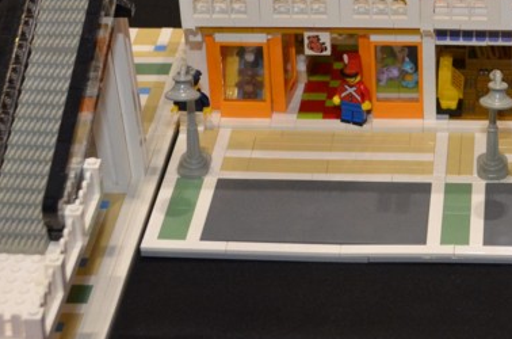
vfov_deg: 11.3
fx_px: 1688
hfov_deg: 16.9
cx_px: 501
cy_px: -47
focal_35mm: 119
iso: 1600
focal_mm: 30
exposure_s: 1/60
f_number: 4.5
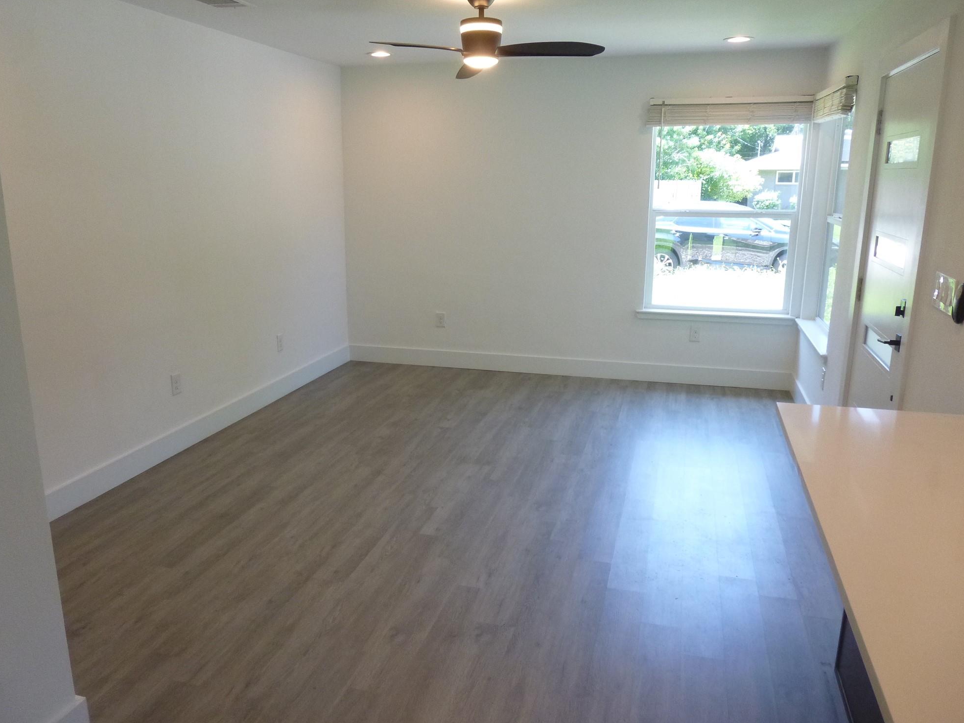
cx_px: 467
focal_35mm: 26
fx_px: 724
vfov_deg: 53.1
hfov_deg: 67.3
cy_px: 373
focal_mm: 4.5
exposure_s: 1/60
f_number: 3.1
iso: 200
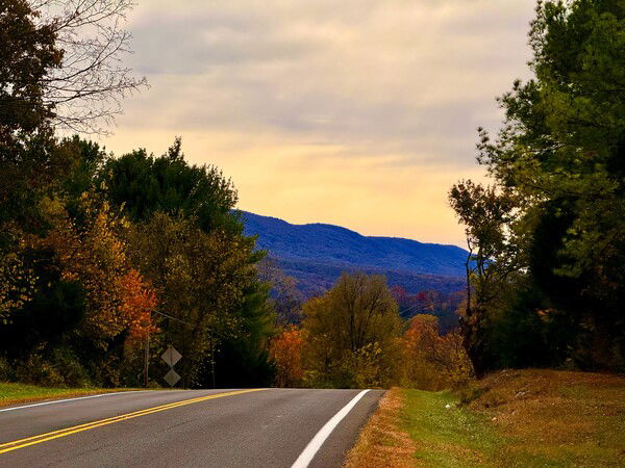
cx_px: 312
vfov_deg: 12.3
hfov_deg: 16.4
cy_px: 234
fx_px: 2167
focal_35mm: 120
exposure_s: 1/2710
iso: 64
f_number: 2.8
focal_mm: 15.66
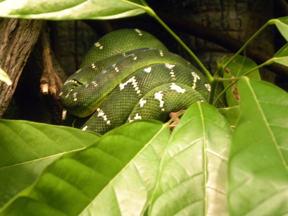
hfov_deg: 12.2
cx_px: 144
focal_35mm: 162
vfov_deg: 9.2
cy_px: 108
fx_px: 1348
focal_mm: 28.8
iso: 400
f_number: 4.5
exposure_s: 1/23.3
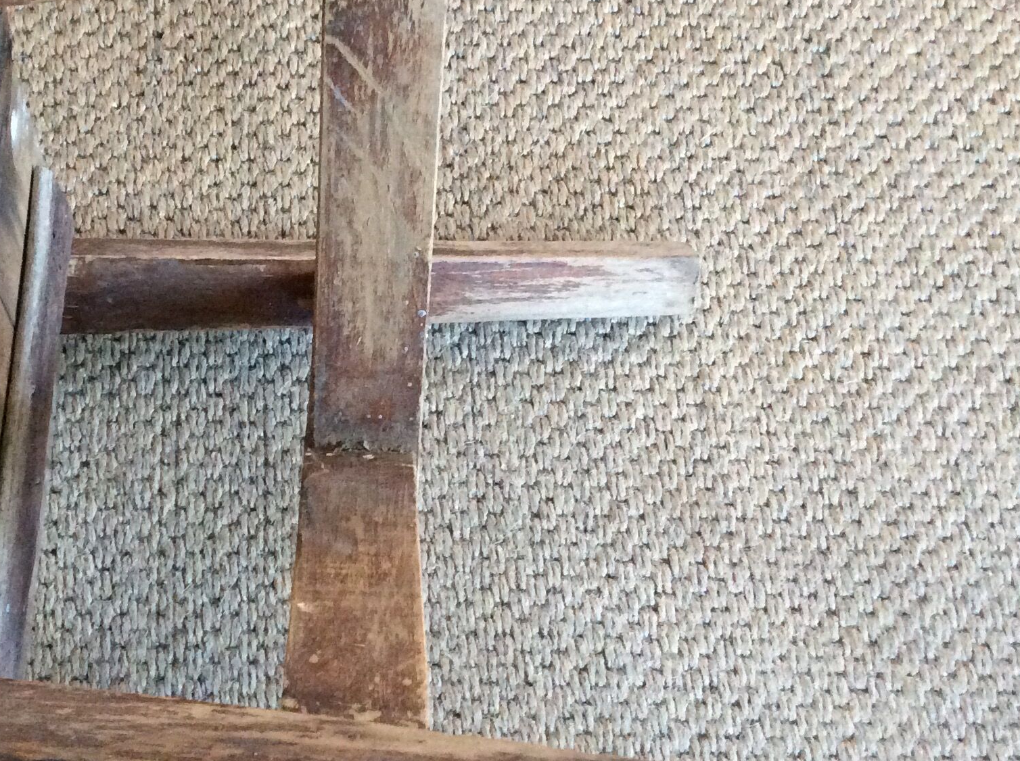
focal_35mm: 55
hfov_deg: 34.5
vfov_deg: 26.5
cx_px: 304
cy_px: 377
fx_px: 1618
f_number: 2.4
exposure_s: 1/17
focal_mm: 3.3
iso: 250
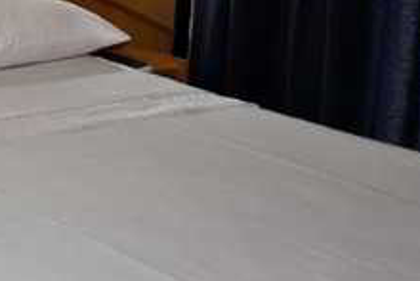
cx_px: -223
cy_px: 5
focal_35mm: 98
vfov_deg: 13.8
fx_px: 1144
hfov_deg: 18.3
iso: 200
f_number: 3.5
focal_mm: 18
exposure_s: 1/60
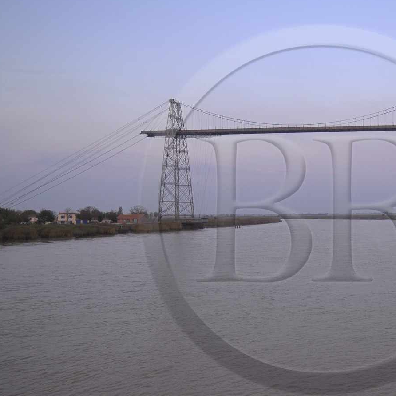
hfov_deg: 48.0
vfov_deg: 51.1
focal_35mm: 32
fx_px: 414
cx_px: 321
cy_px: 210
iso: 100
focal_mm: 14
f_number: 4
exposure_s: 1/45
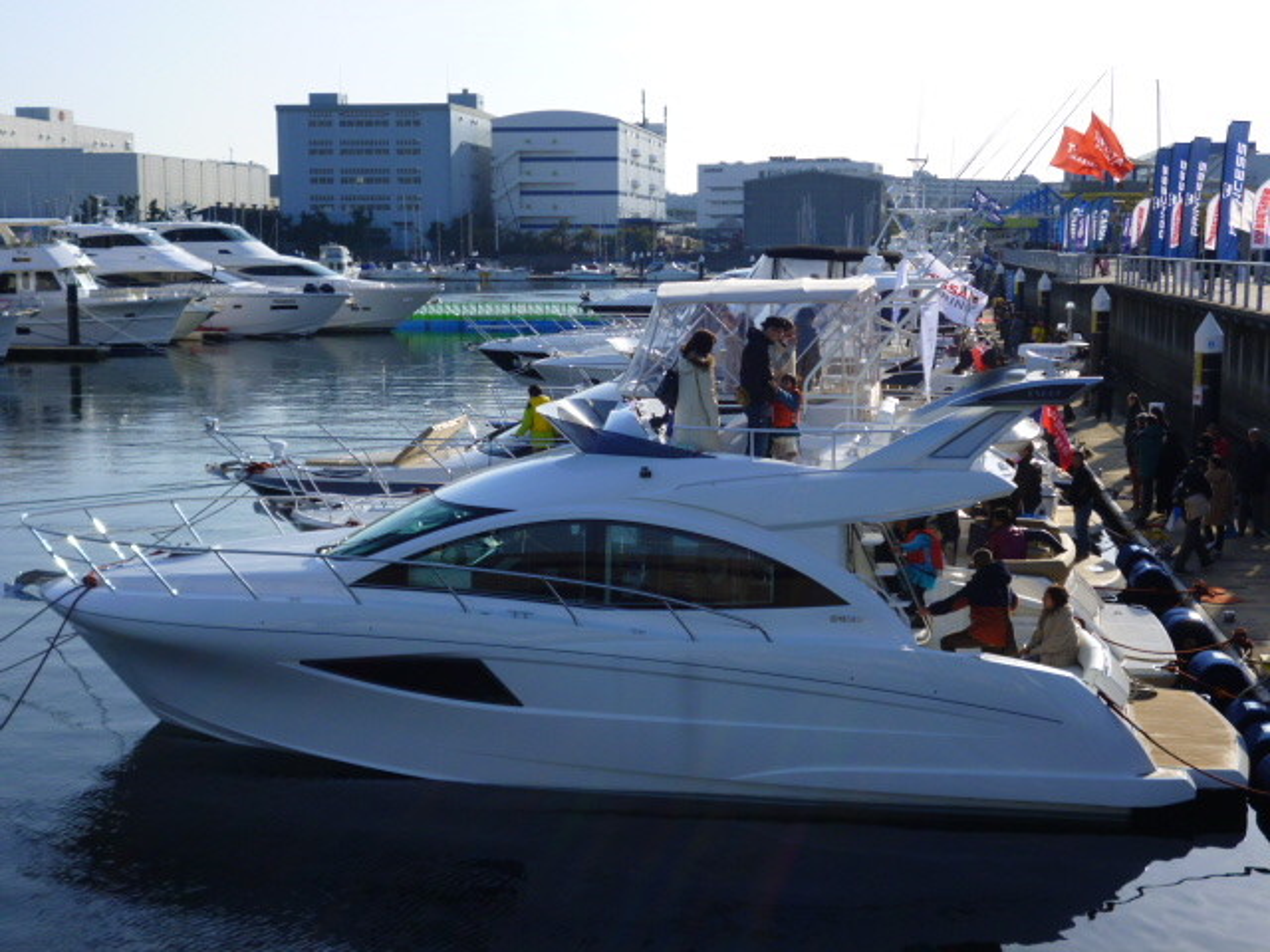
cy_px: 476
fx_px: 1761
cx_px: 635
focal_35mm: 48
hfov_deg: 39.7
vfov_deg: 30.3
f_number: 4
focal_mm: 8.6
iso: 100
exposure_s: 1/640
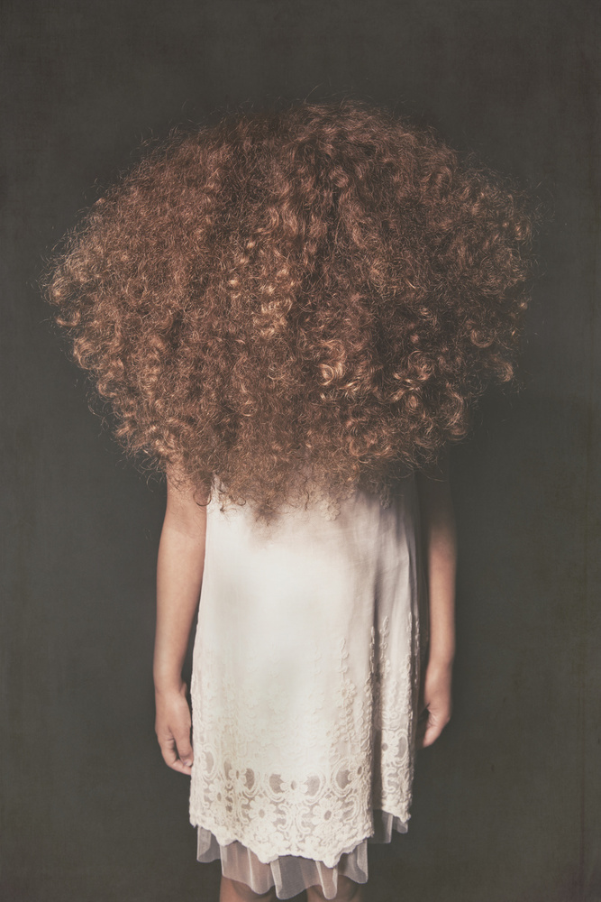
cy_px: 451
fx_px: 901
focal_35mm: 36
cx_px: 300
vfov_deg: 53.1
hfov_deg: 36.9
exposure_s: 1/125
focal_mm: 36
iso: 125
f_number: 9
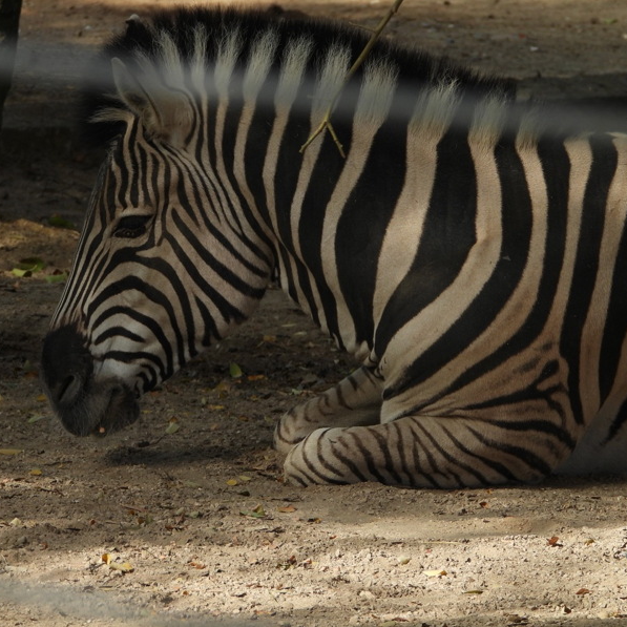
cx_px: 290
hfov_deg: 4.0
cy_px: 314
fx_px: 8976
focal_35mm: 438
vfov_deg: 4.0
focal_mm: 66.5
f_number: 5
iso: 100
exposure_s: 1/200
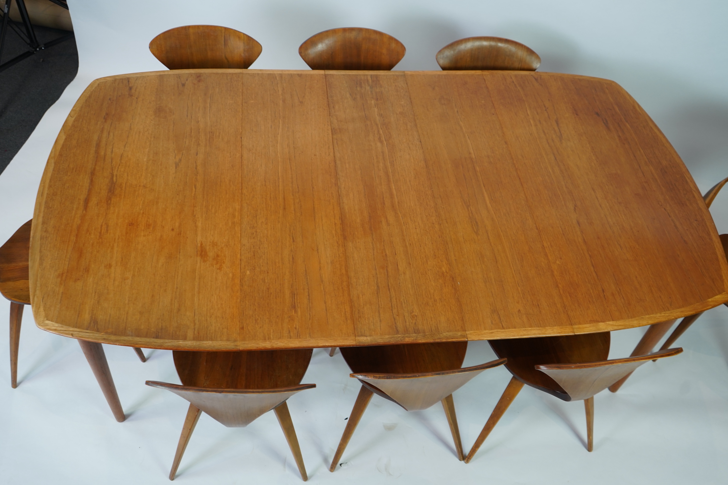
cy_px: 242
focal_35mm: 32
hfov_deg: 58.7
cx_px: 364
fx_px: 647
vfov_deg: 41.1
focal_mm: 32
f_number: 4.5
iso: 640
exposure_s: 1/100
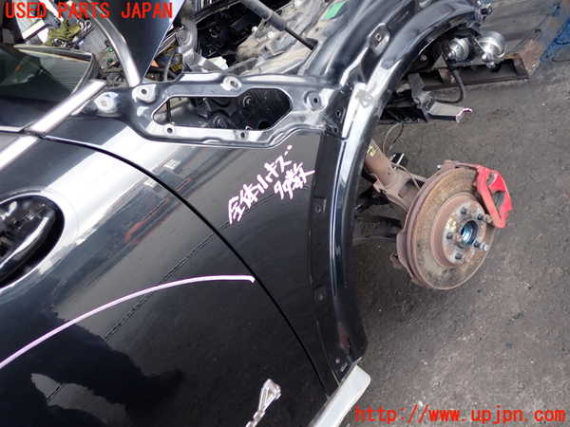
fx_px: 494
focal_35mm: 30
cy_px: 214
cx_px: 285
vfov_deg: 46.8
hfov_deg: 60.0
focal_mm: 5.4
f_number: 2.3
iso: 200
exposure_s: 1/60
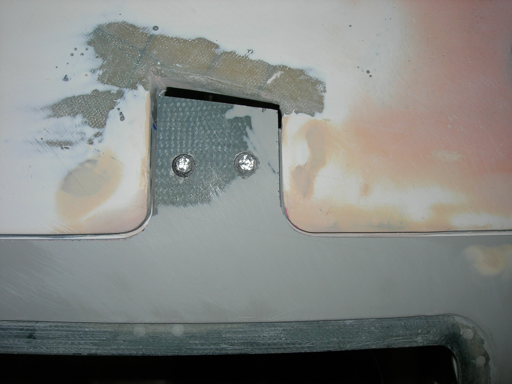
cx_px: 256
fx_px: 562
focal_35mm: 38
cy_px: 192
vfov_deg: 37.7
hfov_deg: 49.0
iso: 64
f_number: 4.8
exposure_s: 1/60.1
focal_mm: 7.8
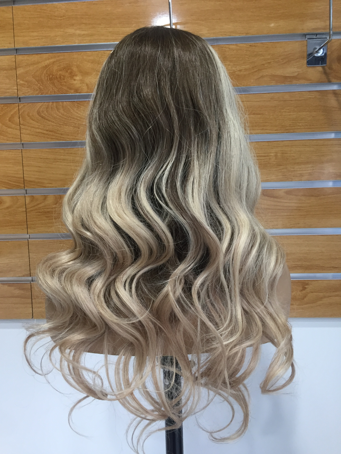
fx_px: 381
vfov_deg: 61.7
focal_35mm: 29
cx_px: 170
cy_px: 227
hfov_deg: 48.2
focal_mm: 4.15
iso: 125
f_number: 2.2
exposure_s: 1/33
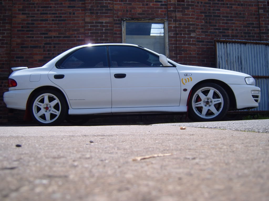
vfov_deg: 40.7
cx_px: 134
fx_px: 272
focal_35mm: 35
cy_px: 100
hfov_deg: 52.6
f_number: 7.1
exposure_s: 1/250
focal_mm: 7.4
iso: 80
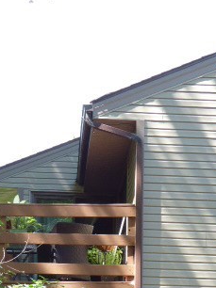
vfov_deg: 17.5
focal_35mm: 111
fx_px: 925
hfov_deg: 13.3
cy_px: 252
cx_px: 108
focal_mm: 9.51
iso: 125
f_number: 5
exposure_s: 1/60
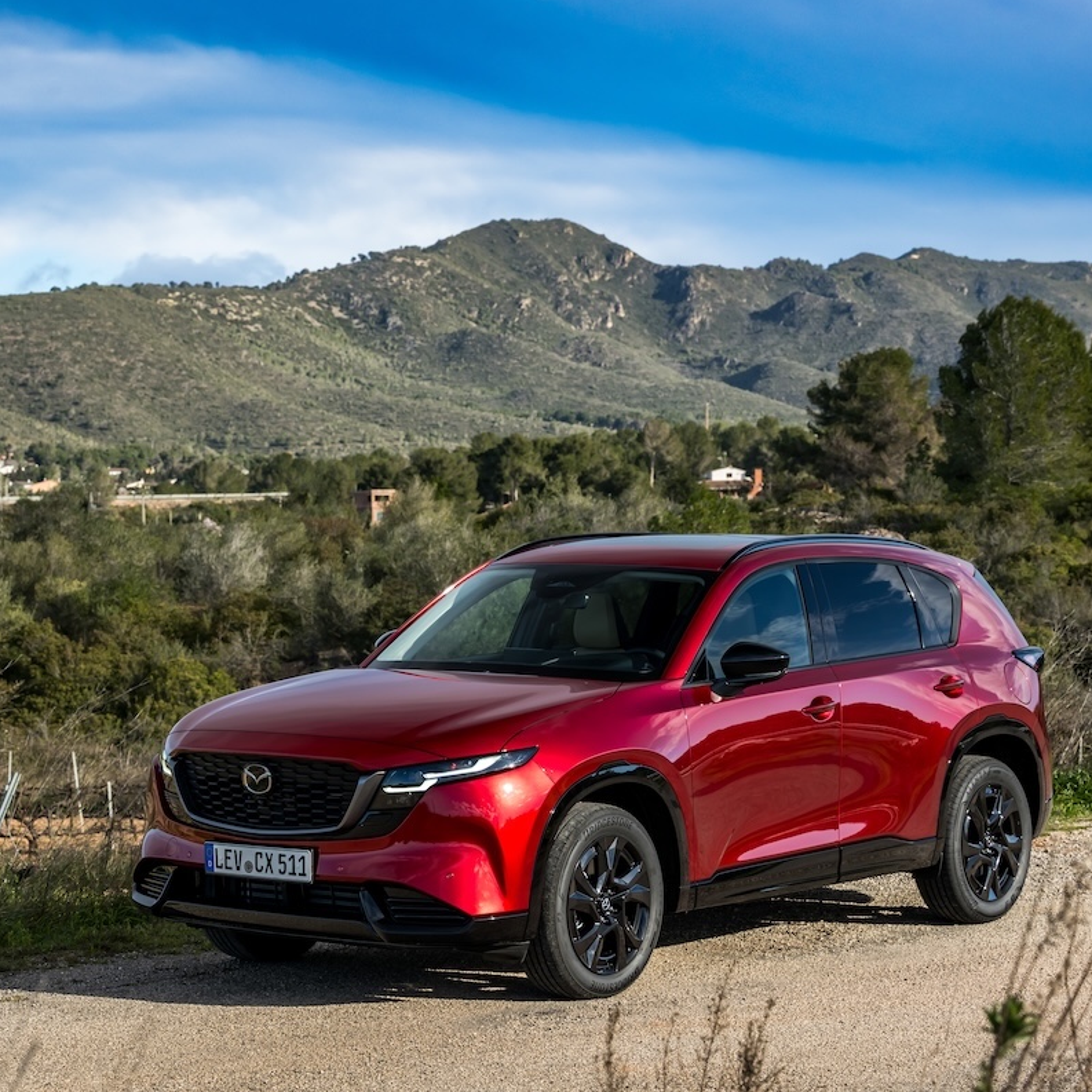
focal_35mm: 90
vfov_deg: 19.3
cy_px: 543
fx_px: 3212
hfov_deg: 19.3
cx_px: 471
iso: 160
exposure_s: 1/250
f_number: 8
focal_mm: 70
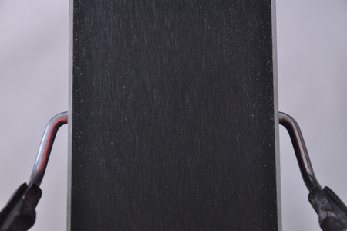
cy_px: 116
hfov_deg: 13.1
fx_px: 1516
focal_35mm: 158
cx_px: 174
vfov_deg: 8.7
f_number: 9.5
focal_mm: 105
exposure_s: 1/125
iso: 3200
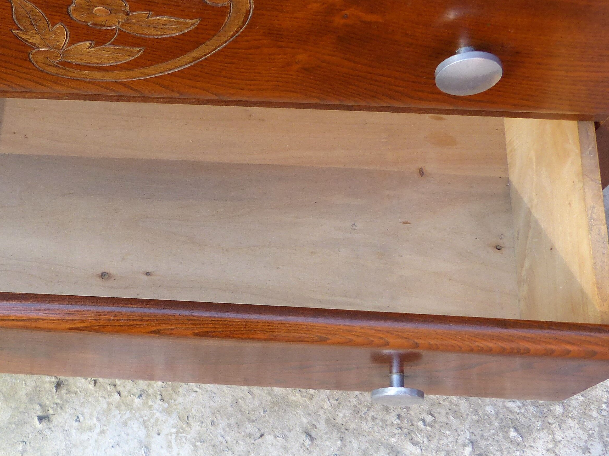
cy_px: 247
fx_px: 968
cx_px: 166
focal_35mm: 55
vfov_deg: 26.5
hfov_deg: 34.3
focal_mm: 5.6
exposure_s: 1/125
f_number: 2.8
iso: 100
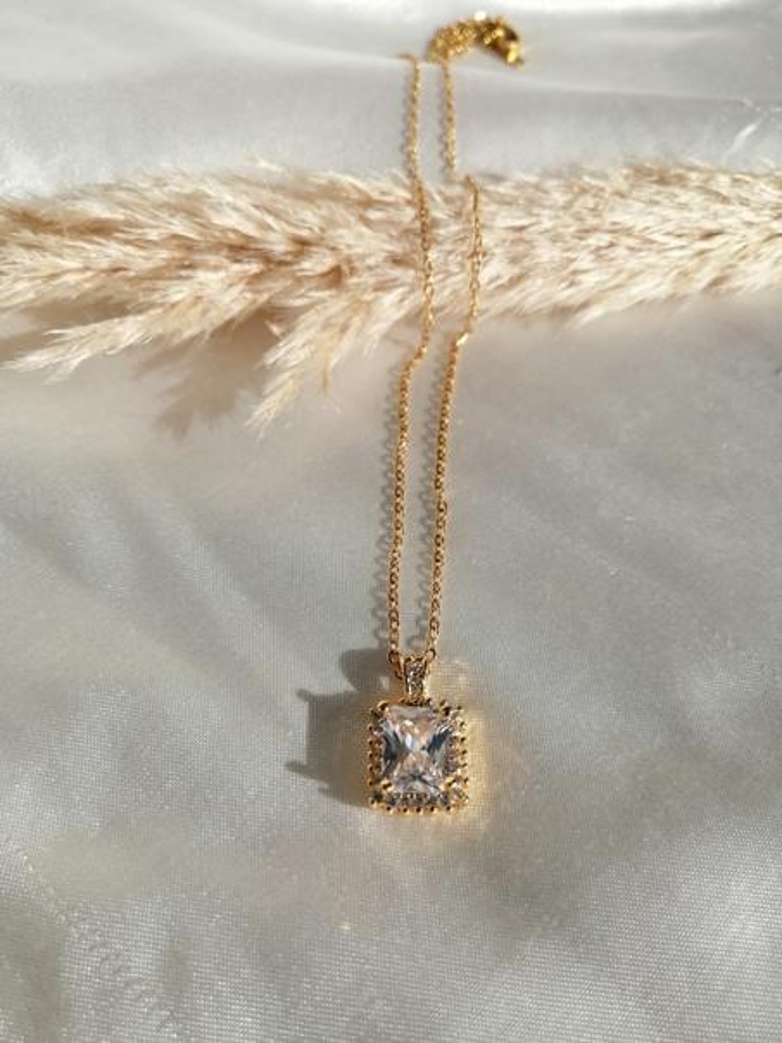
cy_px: 522
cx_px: 391
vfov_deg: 67.3
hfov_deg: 53.1
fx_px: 783
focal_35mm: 26
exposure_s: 1/2114
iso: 50
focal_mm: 3.96
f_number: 1.8
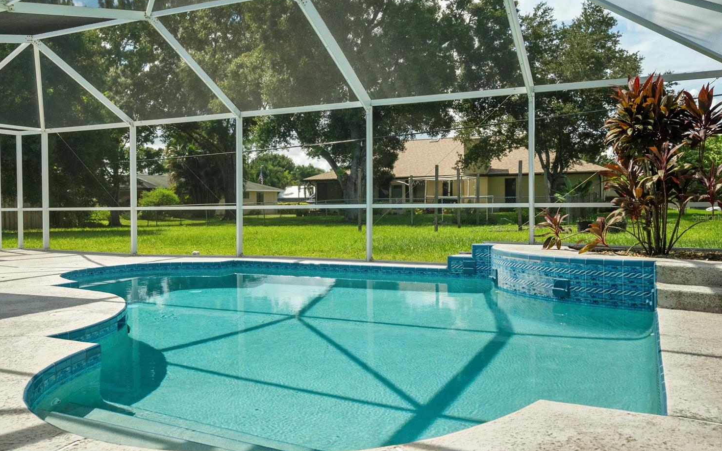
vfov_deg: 40.6
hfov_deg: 61.2
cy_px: 217
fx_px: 610
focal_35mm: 31
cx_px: 344
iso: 2000
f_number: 8
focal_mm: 28
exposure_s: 1/1600
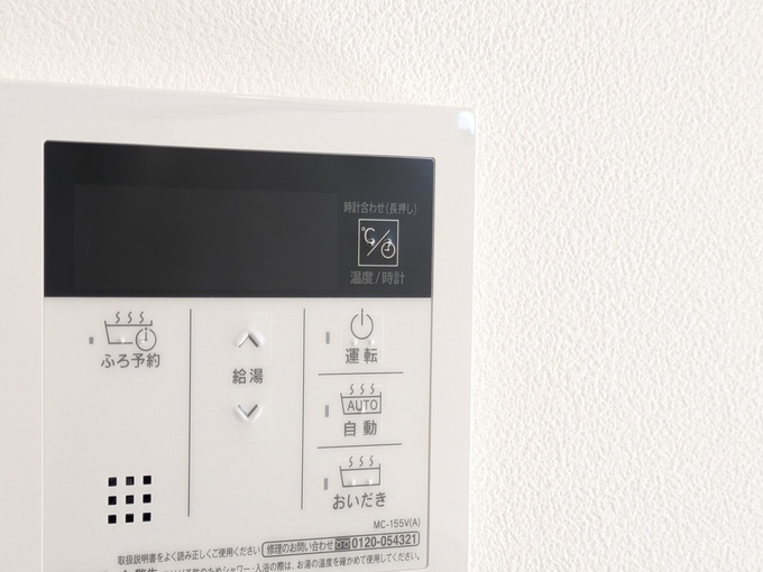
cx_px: 227
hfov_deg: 26.8
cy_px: 372
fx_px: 1587
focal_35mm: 72
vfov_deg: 20.4
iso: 105
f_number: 1.89
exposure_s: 1/100
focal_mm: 5.43
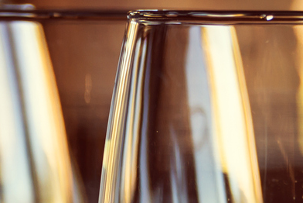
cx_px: 143
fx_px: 4557
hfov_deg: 3.8
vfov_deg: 2.5
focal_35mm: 541
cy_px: 511
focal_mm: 100
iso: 160
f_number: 5.3
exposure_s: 1/125
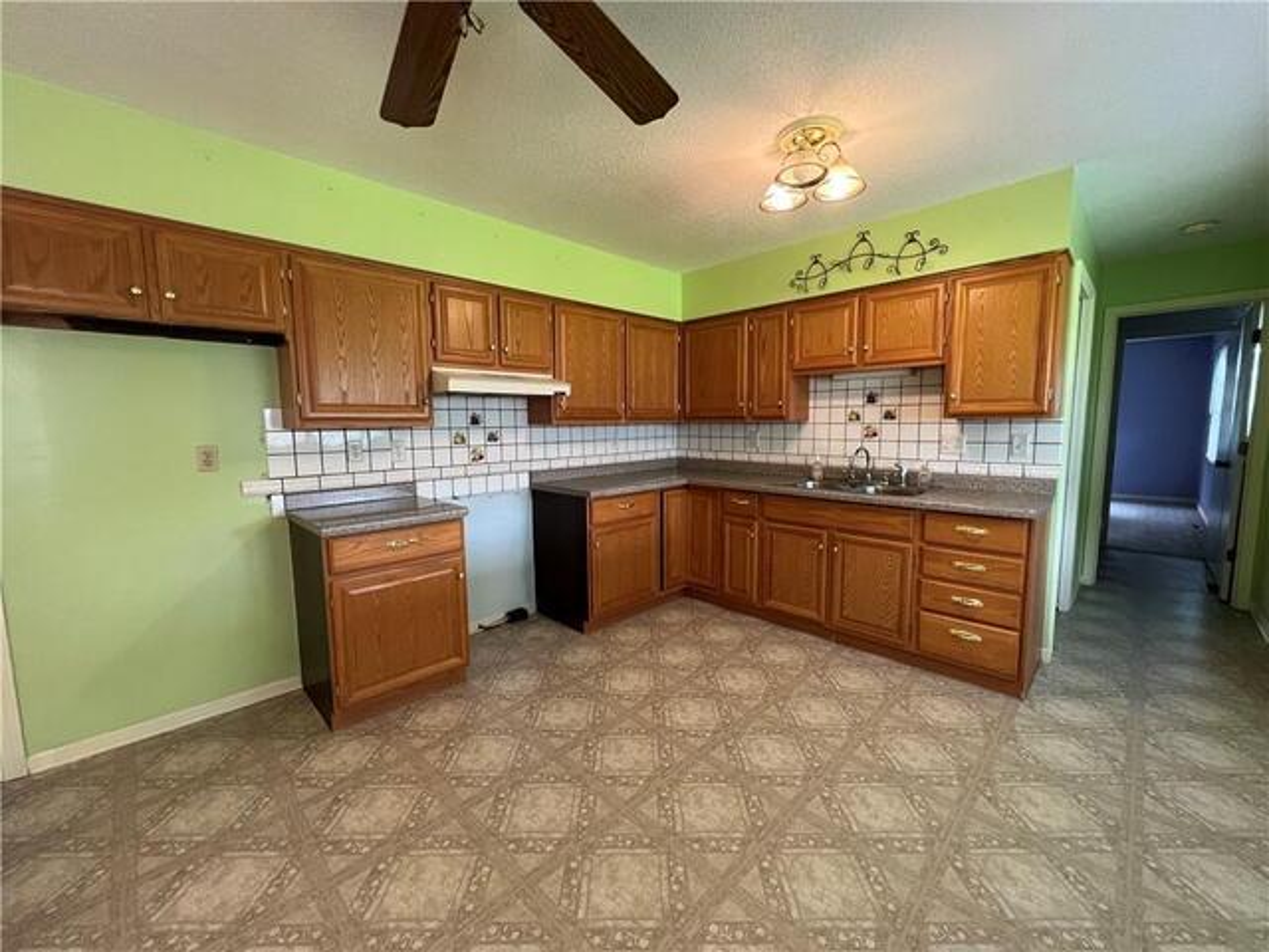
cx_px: 634
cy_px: 476
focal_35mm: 13
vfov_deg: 89.9
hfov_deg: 106.2
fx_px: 477
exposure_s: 1/60
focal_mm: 1.57
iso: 320
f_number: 1.8
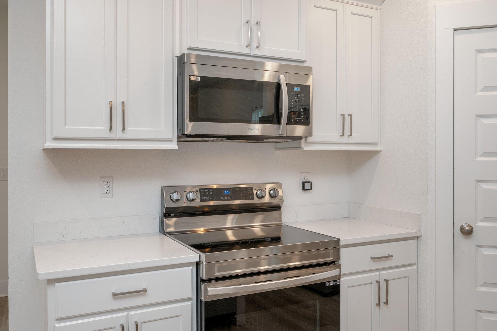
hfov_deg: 62.0
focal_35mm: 30
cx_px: 248
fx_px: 414
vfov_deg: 43.5
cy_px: 166
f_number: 9
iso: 400
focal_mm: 30
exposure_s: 1/30
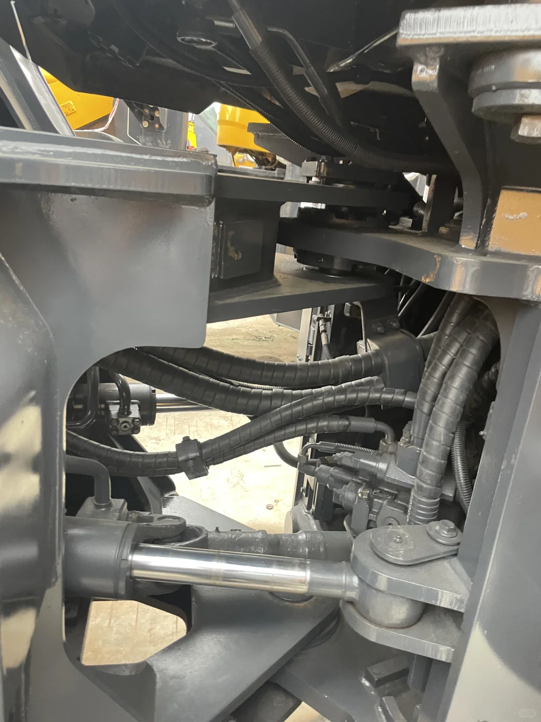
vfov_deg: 67.3
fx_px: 542
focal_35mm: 26
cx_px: 270
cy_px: 361
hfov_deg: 53.1
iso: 250
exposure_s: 1/60
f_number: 1.6
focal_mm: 4.2
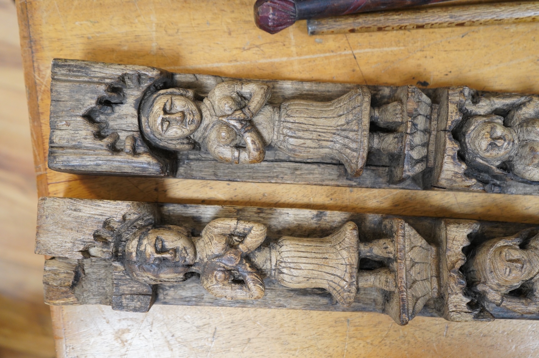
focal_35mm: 40
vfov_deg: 33.3
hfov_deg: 48.5
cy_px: 179
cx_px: 270
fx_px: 598
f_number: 4
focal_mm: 40
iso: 2500
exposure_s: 1/100
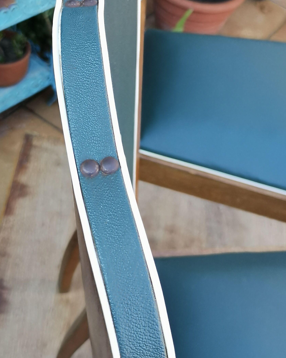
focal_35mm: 51
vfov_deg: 36.5
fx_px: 540
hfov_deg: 29.7
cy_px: 145
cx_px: 128
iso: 50
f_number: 1.8
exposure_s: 1/100
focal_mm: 5.58
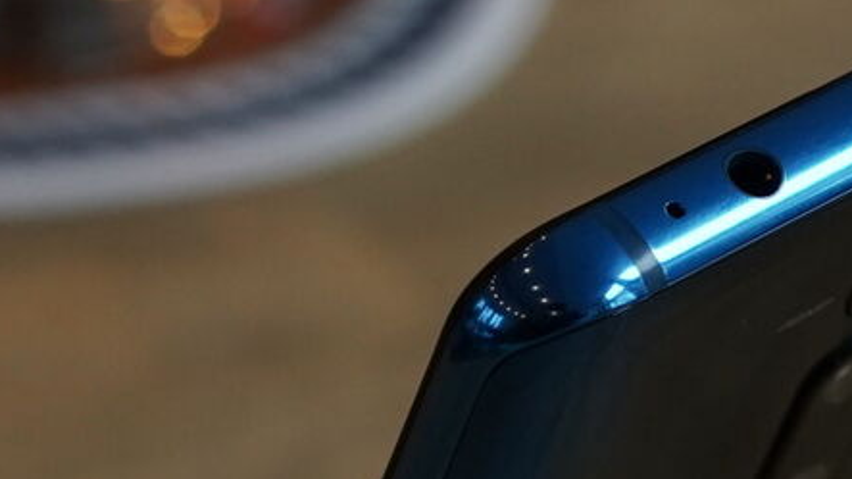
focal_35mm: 125
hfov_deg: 16.8
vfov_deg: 9.7
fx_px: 2823
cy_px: 212
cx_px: 843
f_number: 5
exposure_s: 1/160
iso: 1600
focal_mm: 55
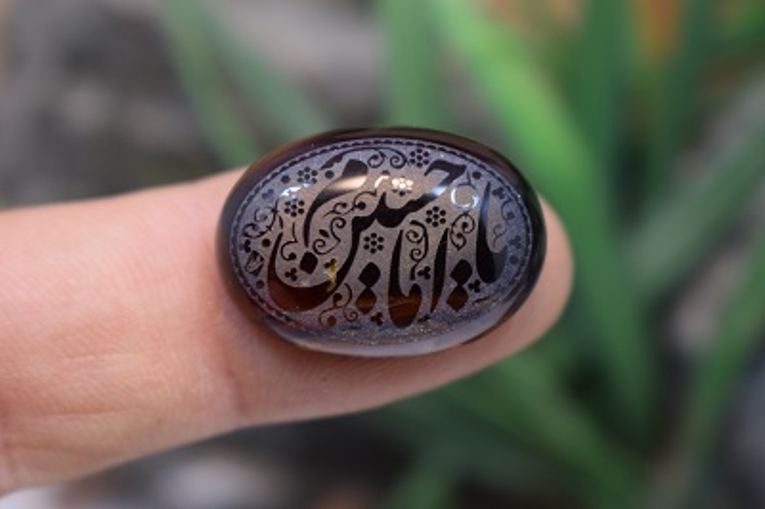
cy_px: 254
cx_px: 382
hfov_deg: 24.6
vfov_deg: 16.5
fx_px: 1752
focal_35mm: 82
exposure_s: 1/80
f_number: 5.6
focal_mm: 55
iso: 400
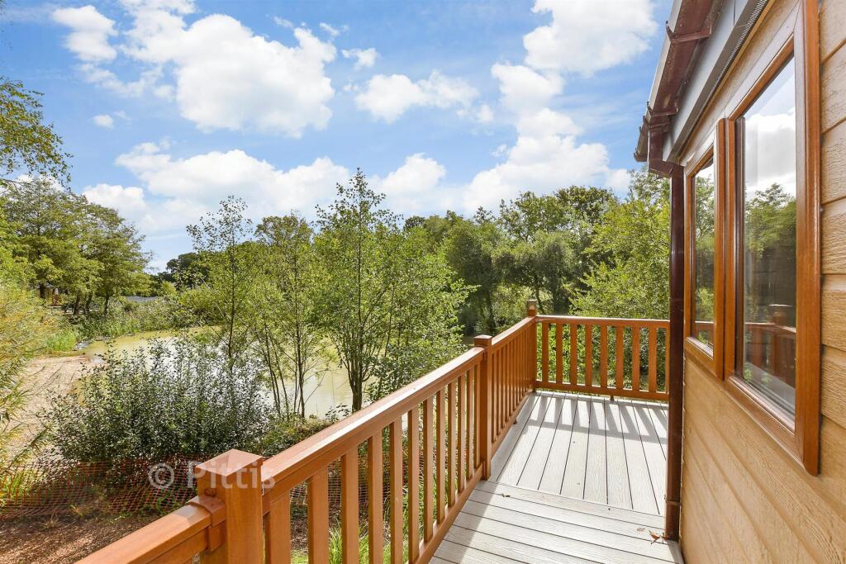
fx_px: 353
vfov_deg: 77.3
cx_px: 423
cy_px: 282
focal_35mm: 15
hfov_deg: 100.4
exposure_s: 1/250
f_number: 8
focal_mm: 10
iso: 160
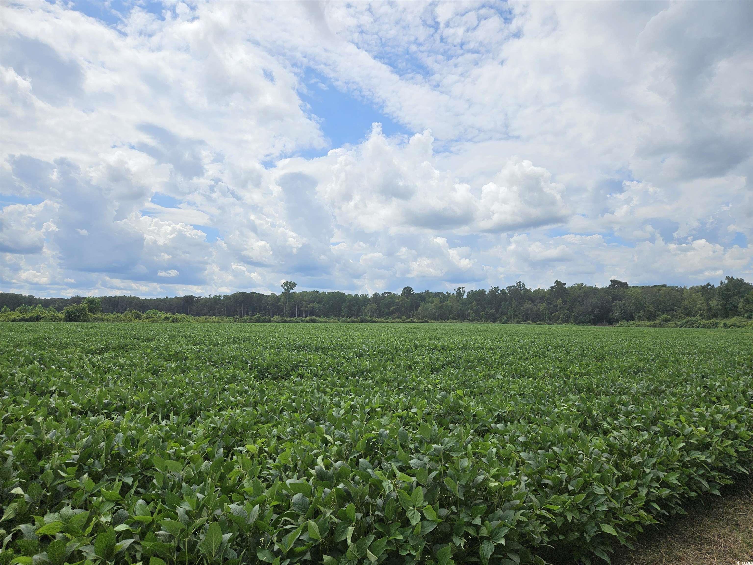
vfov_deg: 58.9
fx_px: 500
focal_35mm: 23
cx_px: 376
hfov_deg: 73.9
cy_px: 282
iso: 25
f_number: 1.8
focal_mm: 5.4
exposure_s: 1/4899
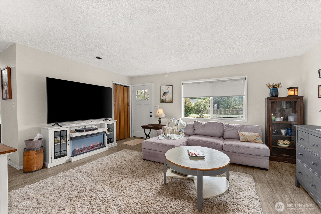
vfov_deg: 77.4
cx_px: 160
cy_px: 107
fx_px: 134
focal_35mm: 15
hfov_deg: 100.4
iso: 500
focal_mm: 15
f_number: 8
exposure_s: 1/8
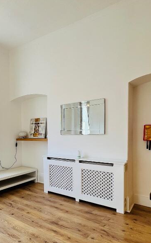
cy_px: 141
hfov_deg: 49.6
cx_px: 44
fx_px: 158
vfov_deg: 74.3
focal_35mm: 24
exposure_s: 1/185
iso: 32
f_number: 1.8
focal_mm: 1.57
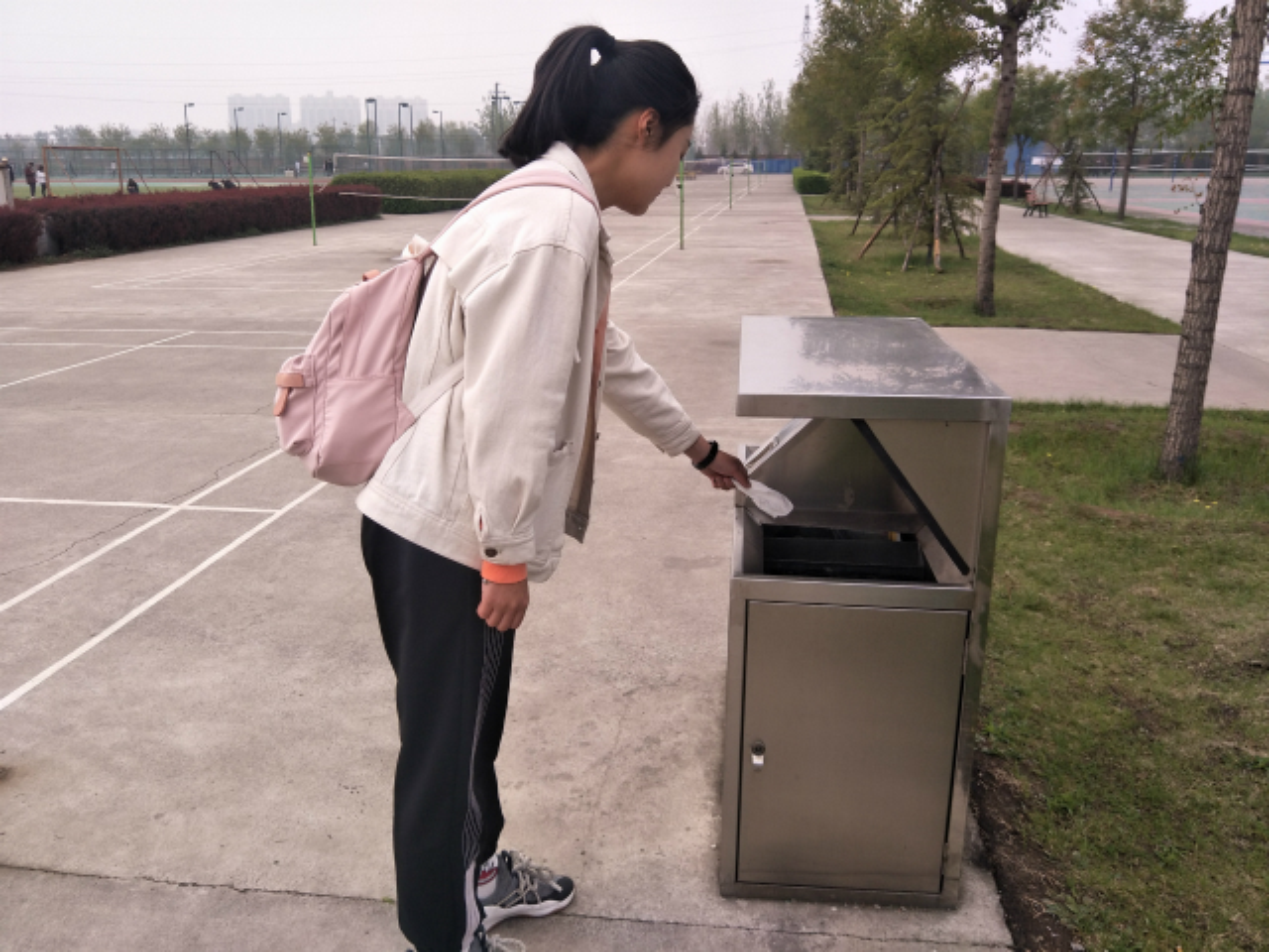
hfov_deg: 71.6
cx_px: 634
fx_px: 880
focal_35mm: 24
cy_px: 476
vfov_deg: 56.8
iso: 33
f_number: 1.7
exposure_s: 1/1317
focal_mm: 4.1
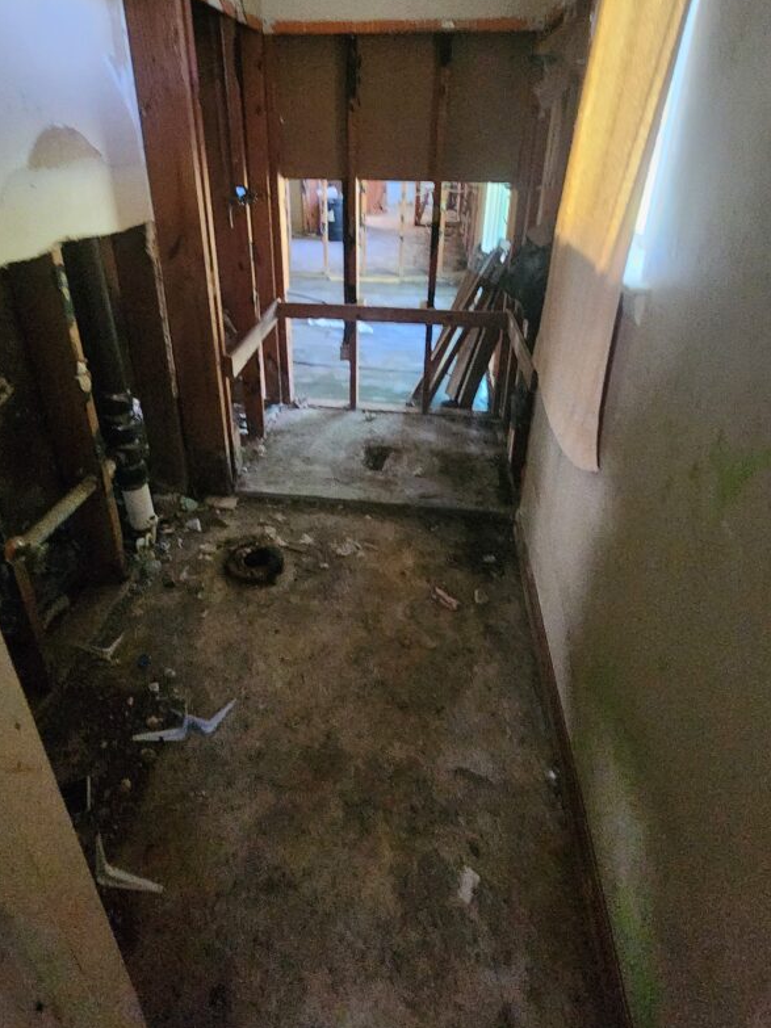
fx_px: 505
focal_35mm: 17
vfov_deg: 89.4
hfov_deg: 74.6
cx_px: 352
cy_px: 393
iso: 1000
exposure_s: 1/24
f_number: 2.2
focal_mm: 2.2
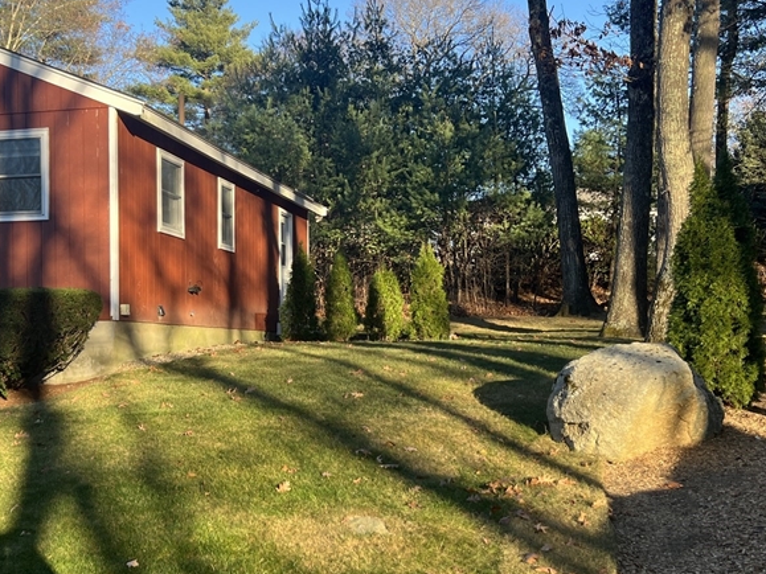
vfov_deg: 31.3
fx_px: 1018
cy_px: 365
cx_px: 269
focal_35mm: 46
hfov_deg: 40.8
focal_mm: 5.7
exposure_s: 1/584
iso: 50
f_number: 1.5
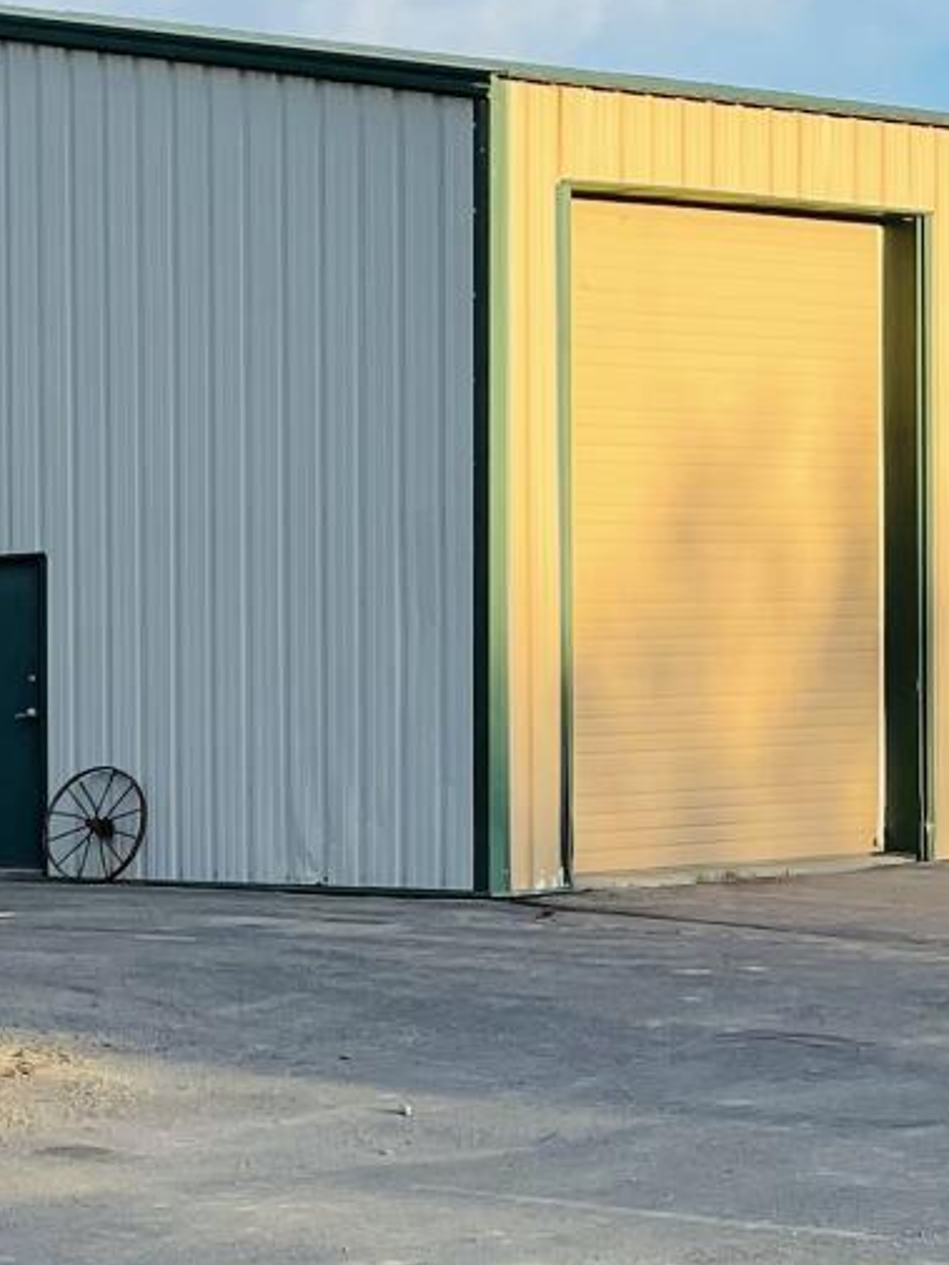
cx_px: -631
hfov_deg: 13.3
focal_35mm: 103
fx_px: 3763
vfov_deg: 19.0
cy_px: 907
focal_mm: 4.2
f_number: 1.6
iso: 32
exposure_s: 1/1182
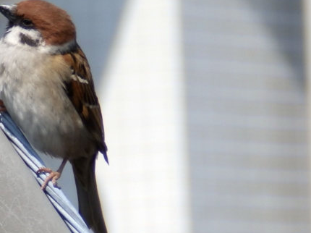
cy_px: 59
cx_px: 23
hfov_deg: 2.9
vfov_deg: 2.2
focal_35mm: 681
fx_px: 6115
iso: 80
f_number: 5.6
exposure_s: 1/400
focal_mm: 65.5
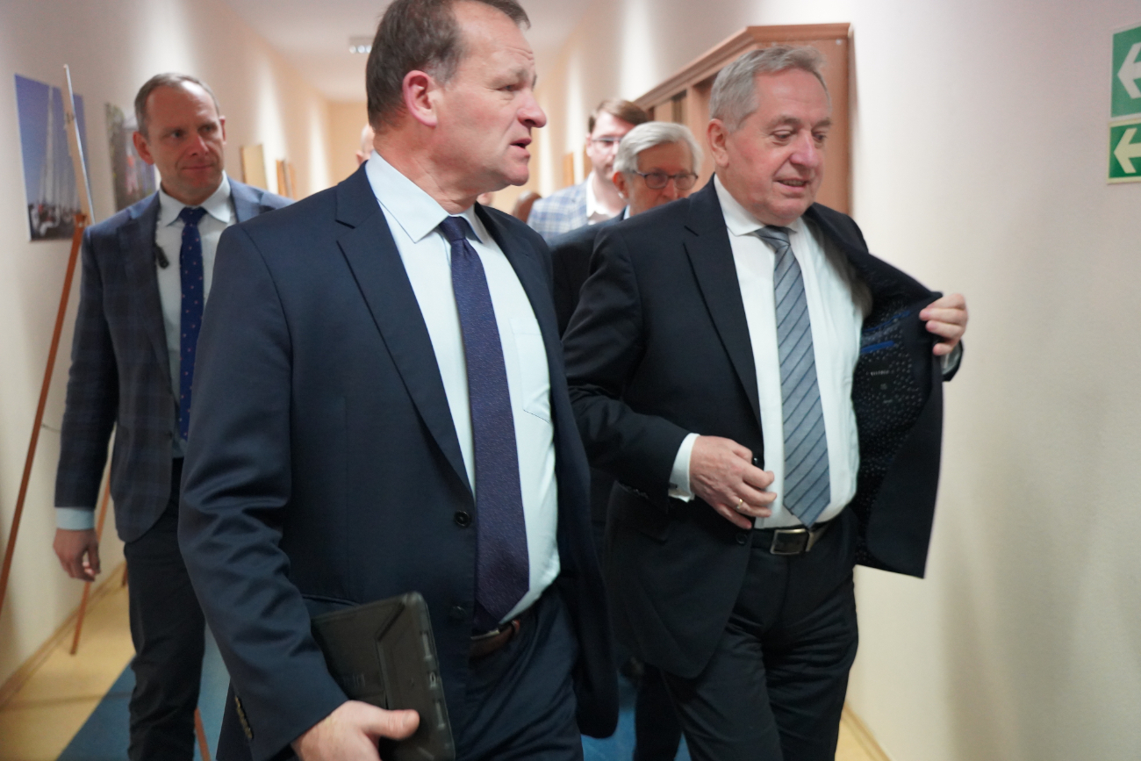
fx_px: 1173
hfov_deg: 51.9
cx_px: 570
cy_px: 380
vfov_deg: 35.9
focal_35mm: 37
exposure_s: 1/160
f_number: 4
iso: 8000
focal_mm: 37
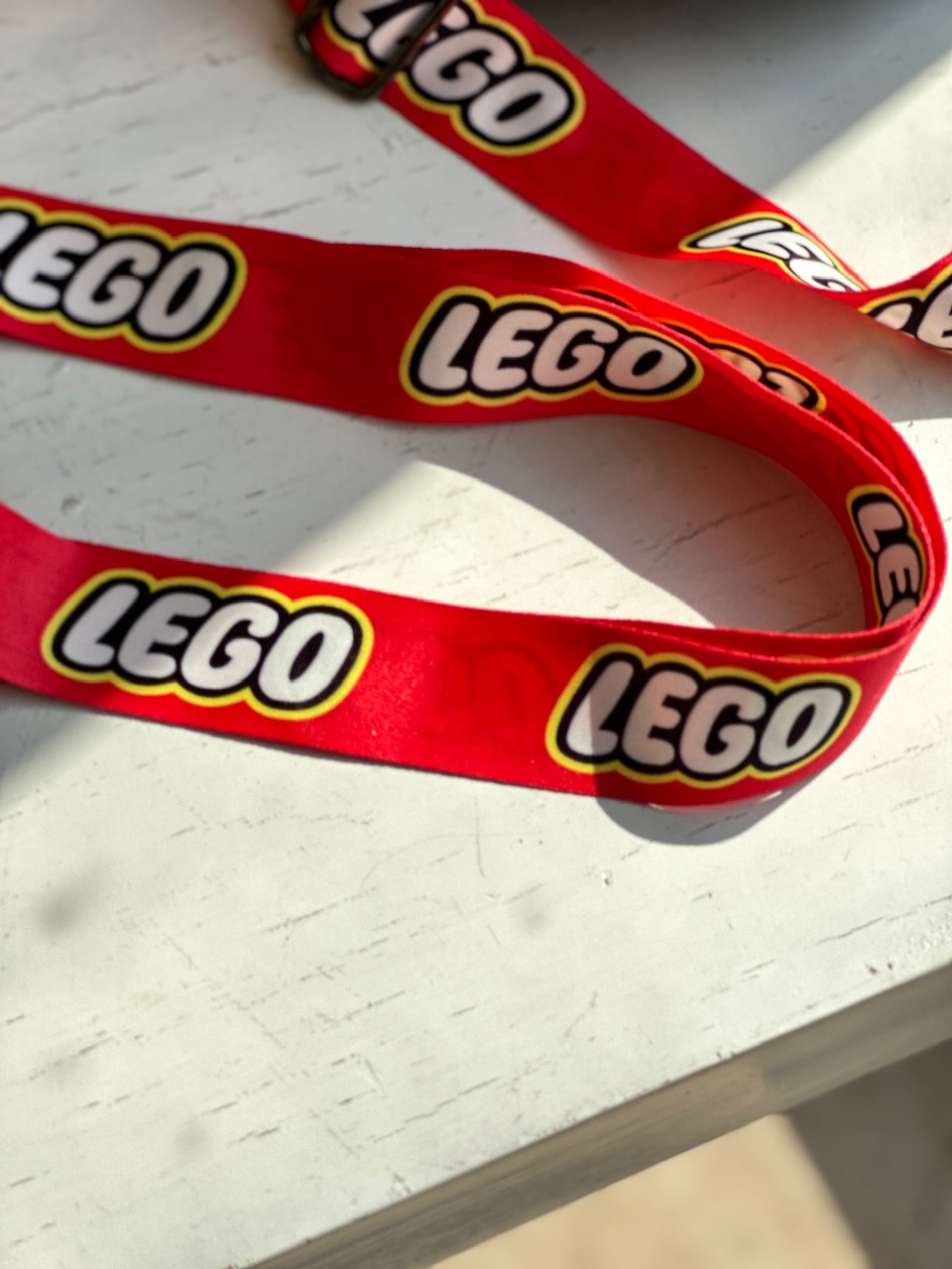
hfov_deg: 19.1
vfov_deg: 25.3
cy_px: 634
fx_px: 2824
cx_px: 476
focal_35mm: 77
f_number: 2.8
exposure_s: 1/184
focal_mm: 9
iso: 32
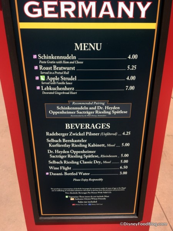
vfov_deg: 61.7
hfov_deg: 48.2
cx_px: 86
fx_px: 193
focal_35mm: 29
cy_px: 116
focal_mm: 4.15
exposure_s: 1/1304
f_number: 2.2
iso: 25
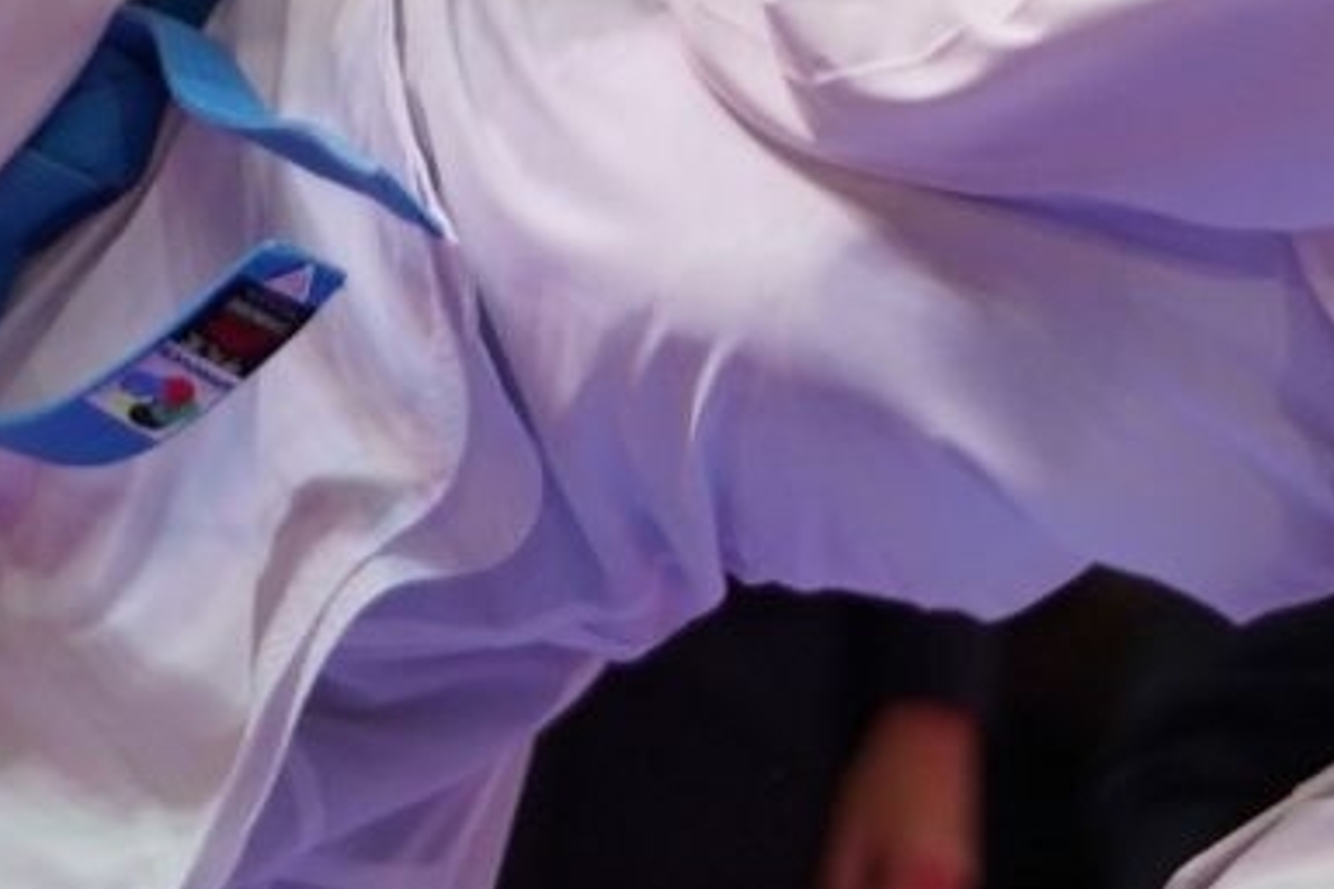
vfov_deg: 1.4
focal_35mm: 985
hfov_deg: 2.1
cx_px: 1751
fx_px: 36497
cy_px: -504
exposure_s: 1/1000
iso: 640
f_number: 2.8
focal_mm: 140
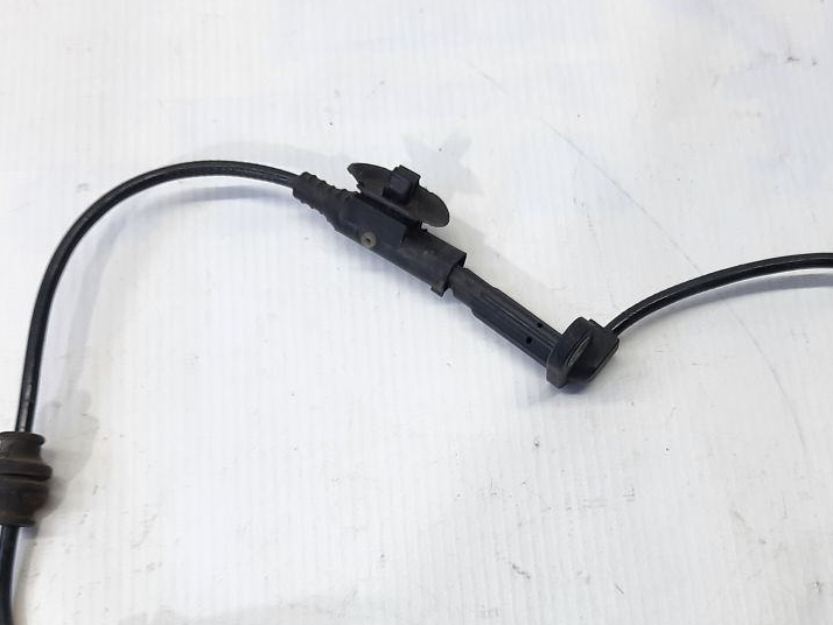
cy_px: 434
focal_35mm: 42
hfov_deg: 44.5
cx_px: 503
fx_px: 1011
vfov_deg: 33.9
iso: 64
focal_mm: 4.6
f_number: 2
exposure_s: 1/50
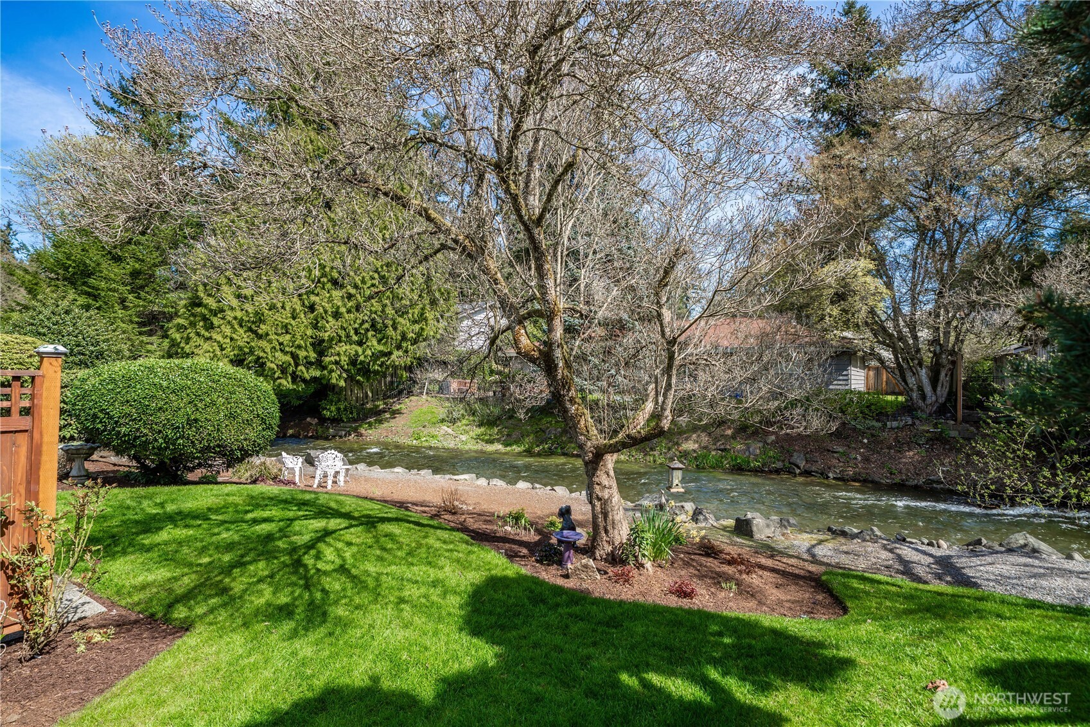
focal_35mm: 17
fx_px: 515
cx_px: 545
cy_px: 364
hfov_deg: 93.3
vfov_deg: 70.4
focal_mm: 17
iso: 100
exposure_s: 1/125
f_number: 6.7
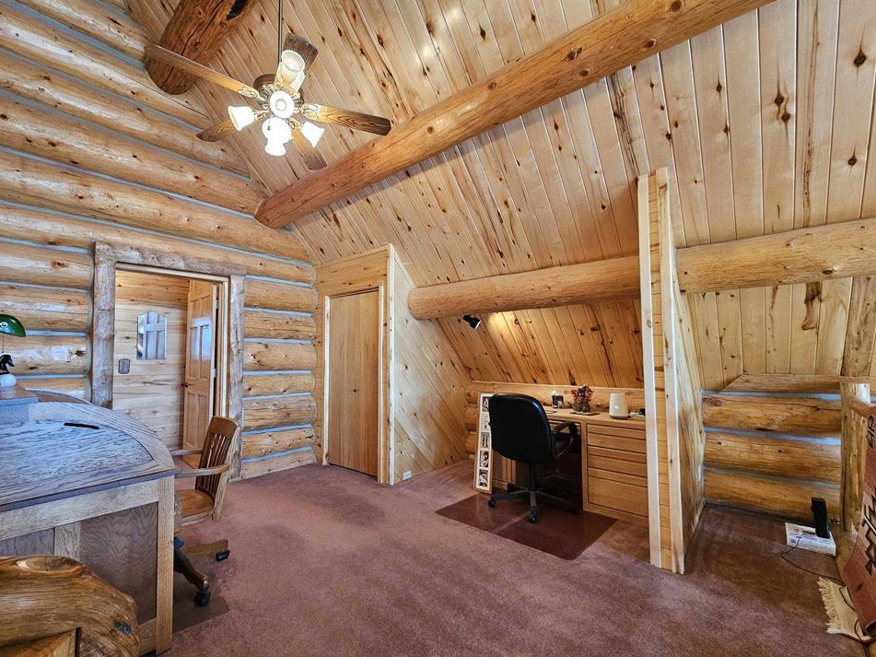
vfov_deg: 85.6
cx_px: 415
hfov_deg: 102.0
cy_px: 338
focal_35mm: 14
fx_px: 354
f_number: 2.2
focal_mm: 2.2
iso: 400
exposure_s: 1/60
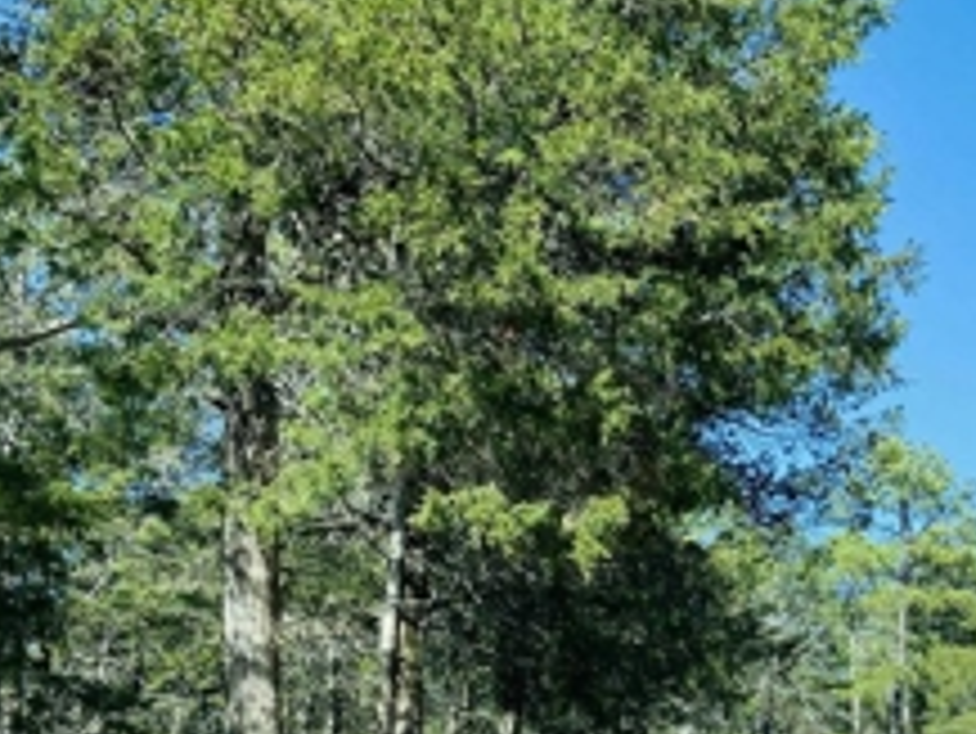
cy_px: 635
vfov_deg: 29.3
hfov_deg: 37.2
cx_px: 873
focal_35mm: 48
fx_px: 1354
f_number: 1.8
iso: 32
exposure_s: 1/1346
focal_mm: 4.25
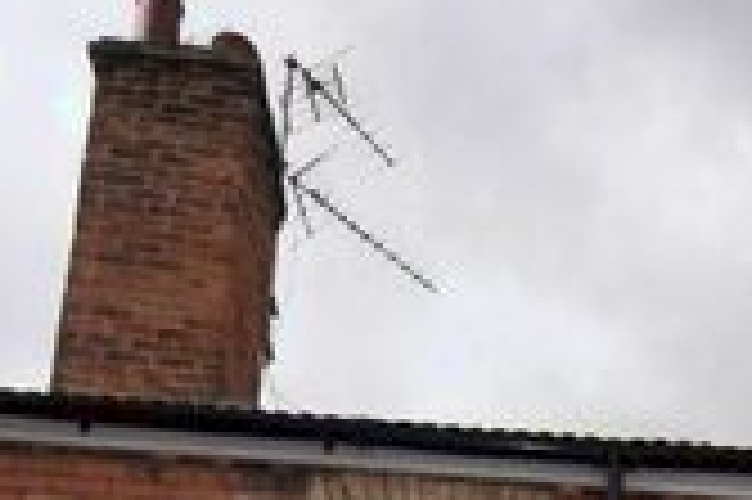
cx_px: 743
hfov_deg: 29.9
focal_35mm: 63
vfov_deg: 16.9
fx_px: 1315
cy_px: 953
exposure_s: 1/200
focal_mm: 10
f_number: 10
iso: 100
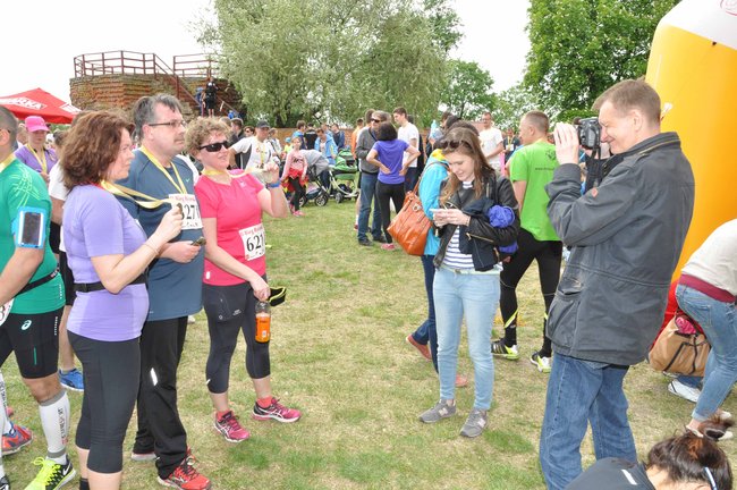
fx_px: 675
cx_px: 368
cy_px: 245
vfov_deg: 39.9
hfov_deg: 57.3
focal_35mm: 33
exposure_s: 1/200
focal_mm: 22
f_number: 13
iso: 500
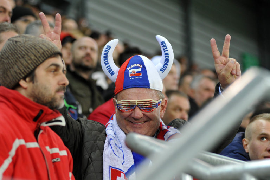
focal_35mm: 120
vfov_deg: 11.4
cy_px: 90
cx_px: 135
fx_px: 900
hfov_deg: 17.1
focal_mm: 120
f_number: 3.5
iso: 1600
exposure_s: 1/320
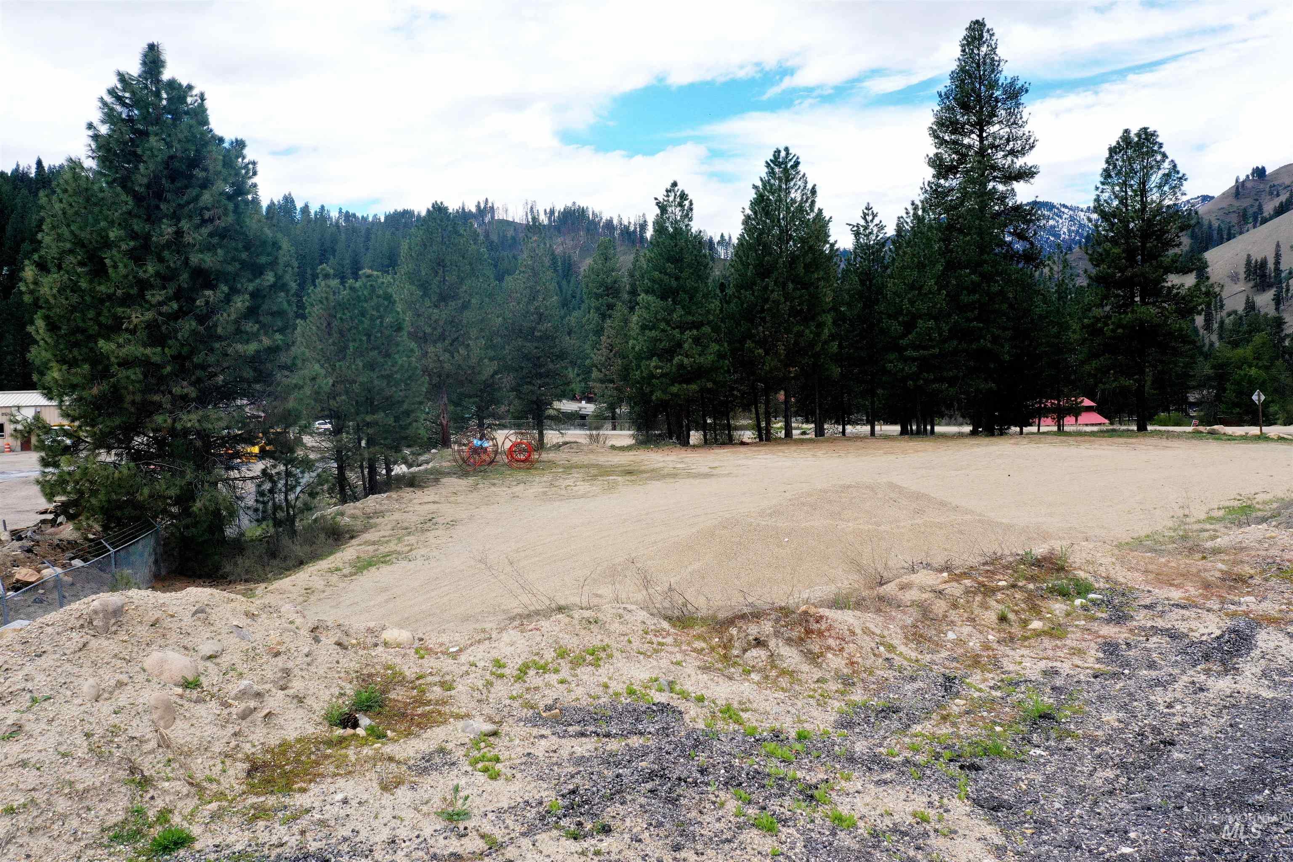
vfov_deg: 46.4
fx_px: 1006
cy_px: 431
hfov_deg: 65.5
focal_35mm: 28
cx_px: 646
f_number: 5.6
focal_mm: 10.26
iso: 100
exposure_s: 1/500
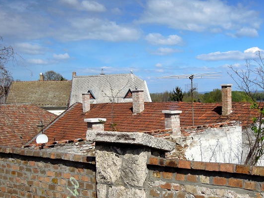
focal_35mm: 45
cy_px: 109
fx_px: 343
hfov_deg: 42.0
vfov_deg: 32.2
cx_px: 141
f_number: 5.8
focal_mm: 7.2
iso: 160
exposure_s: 1/1600
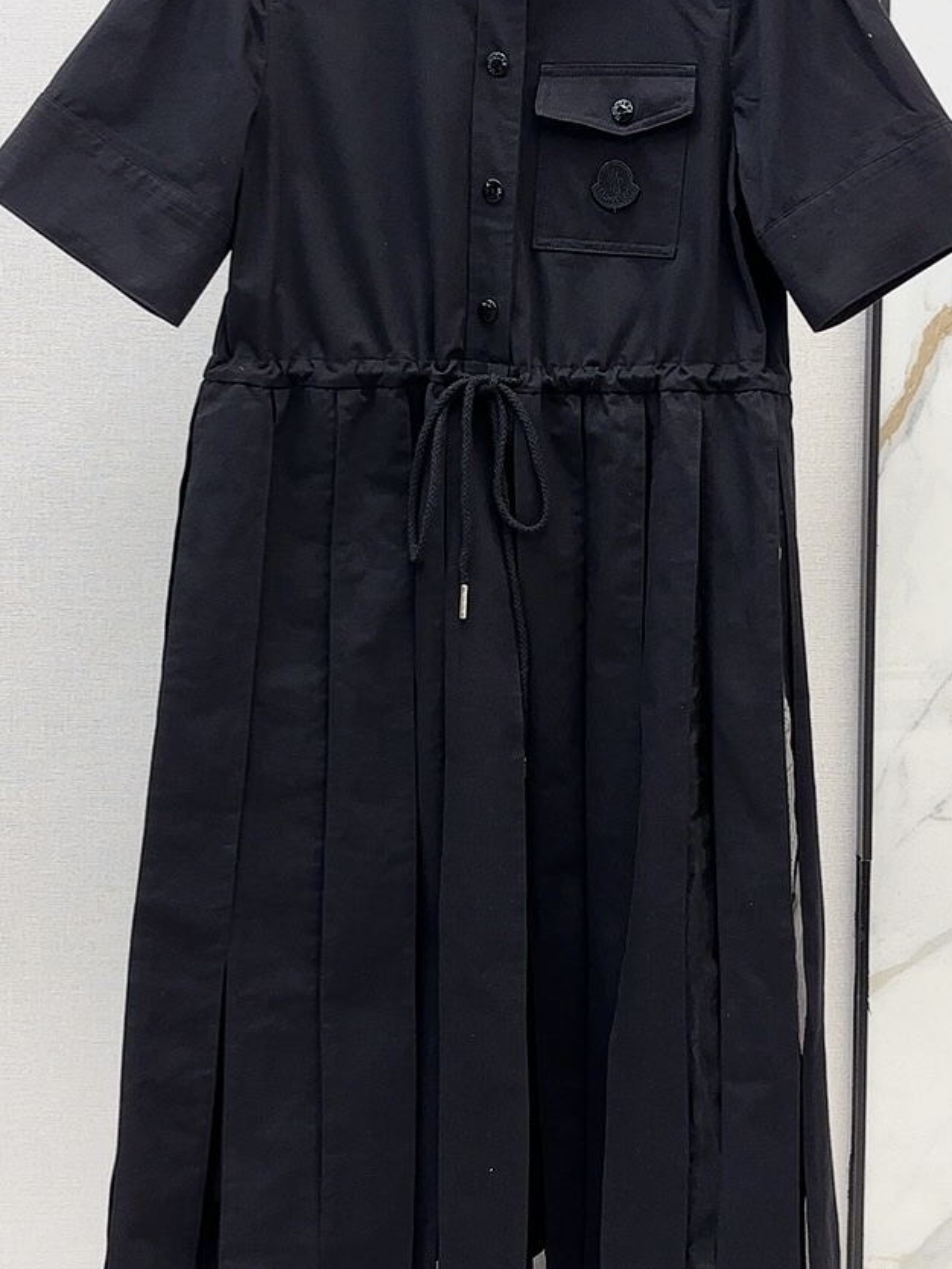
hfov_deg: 29.6
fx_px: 1796
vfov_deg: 38.7
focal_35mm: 49
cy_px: 511
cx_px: 581
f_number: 1.6
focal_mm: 5.96
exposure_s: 1/144
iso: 40
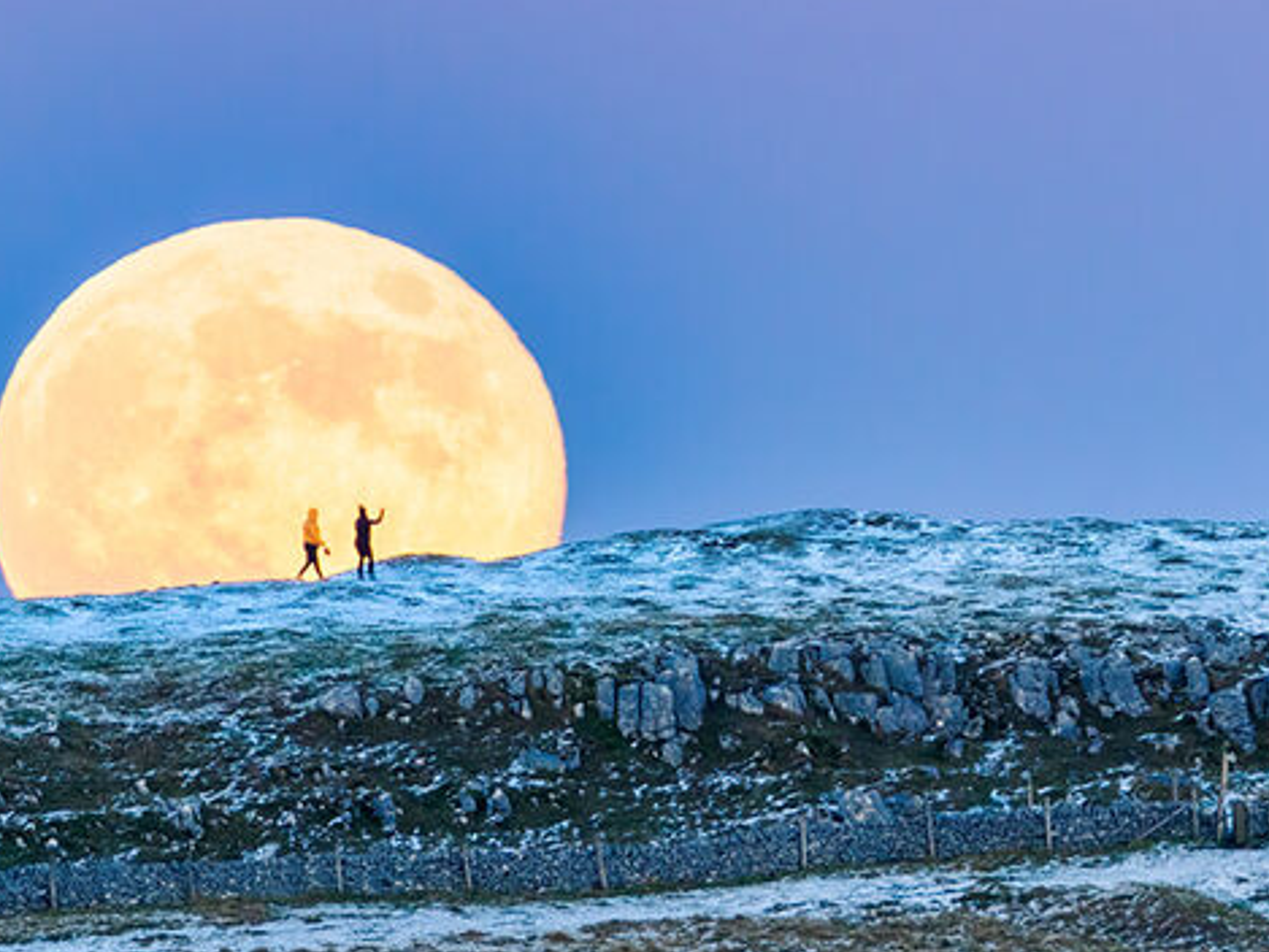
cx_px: 741
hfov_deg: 1.2
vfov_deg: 0.9
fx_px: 59330
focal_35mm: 1618
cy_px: -54
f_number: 9
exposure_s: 1/30
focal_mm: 370
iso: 800
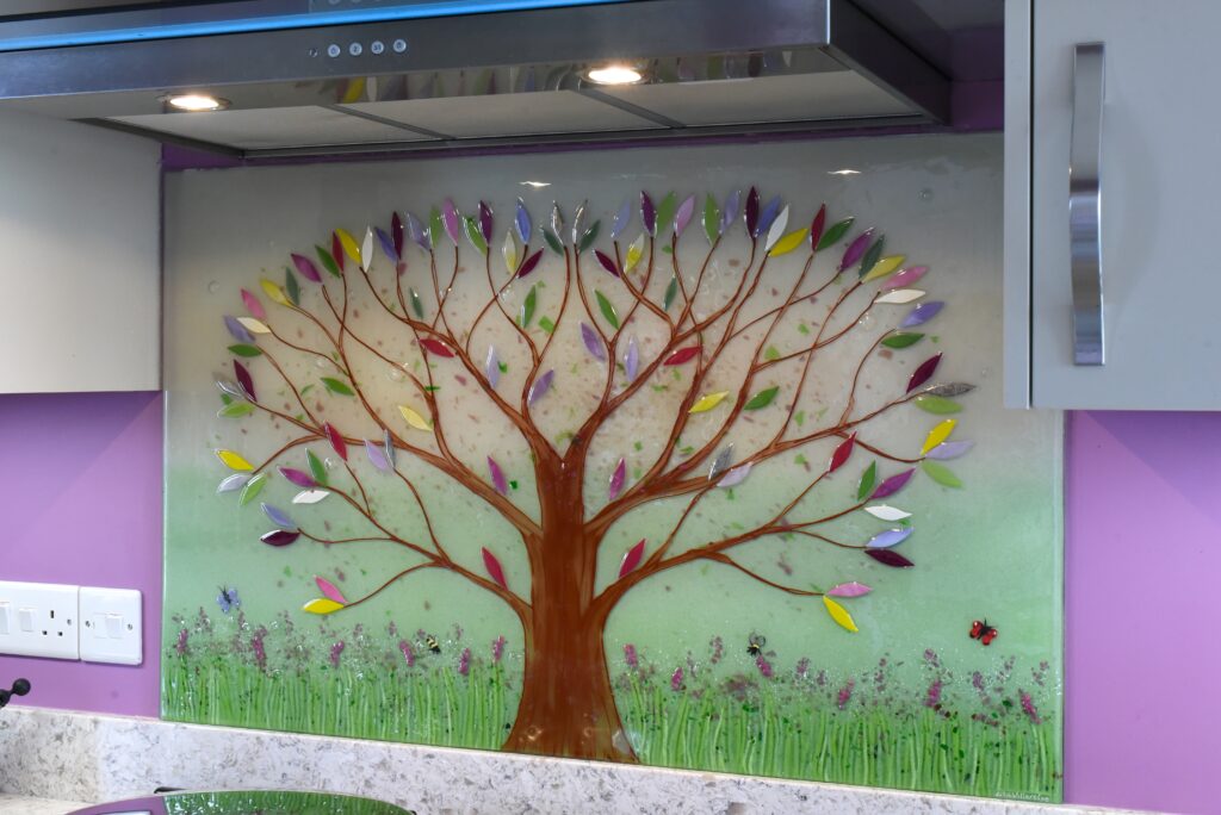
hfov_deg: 39.6
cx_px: 610
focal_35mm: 50
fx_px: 1697
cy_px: 408
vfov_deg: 27.0
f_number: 11
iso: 3200
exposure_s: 1/50
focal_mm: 50
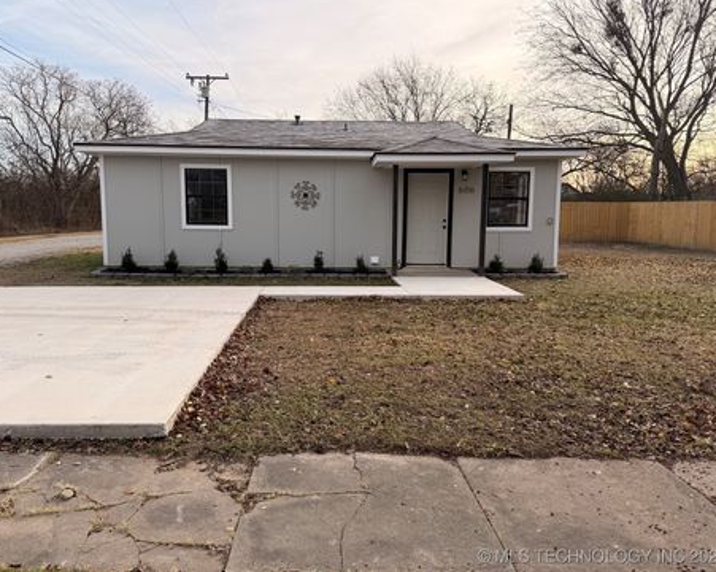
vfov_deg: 54.9
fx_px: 550
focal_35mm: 26
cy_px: 276
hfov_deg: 66.0
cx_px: 335
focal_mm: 6.76
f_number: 1.78
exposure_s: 1/2525
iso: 100
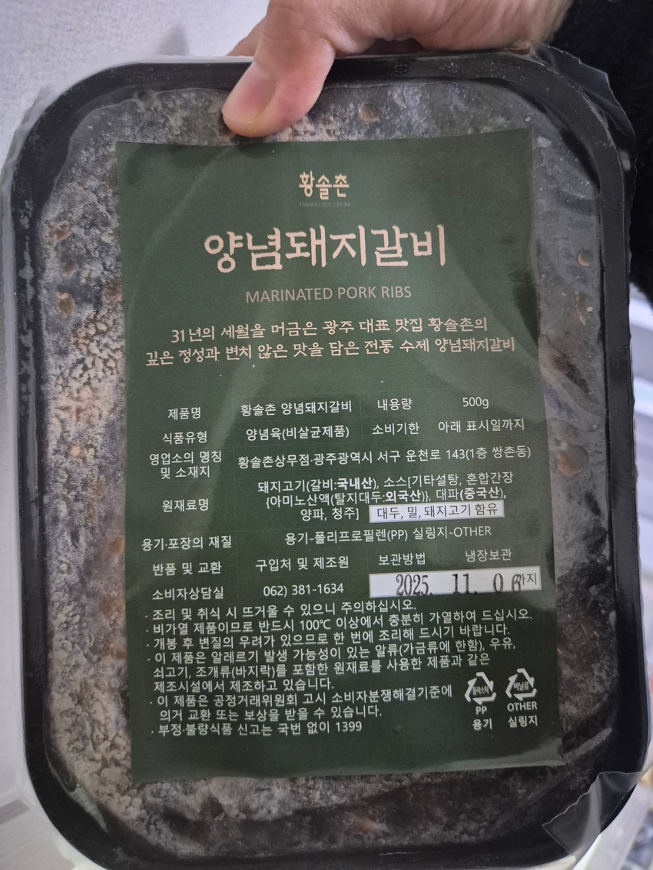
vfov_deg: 73.9
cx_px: 326
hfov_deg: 58.9
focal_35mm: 23
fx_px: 578
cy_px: 435
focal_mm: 5.4
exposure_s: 1/40
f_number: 1.8
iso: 1250
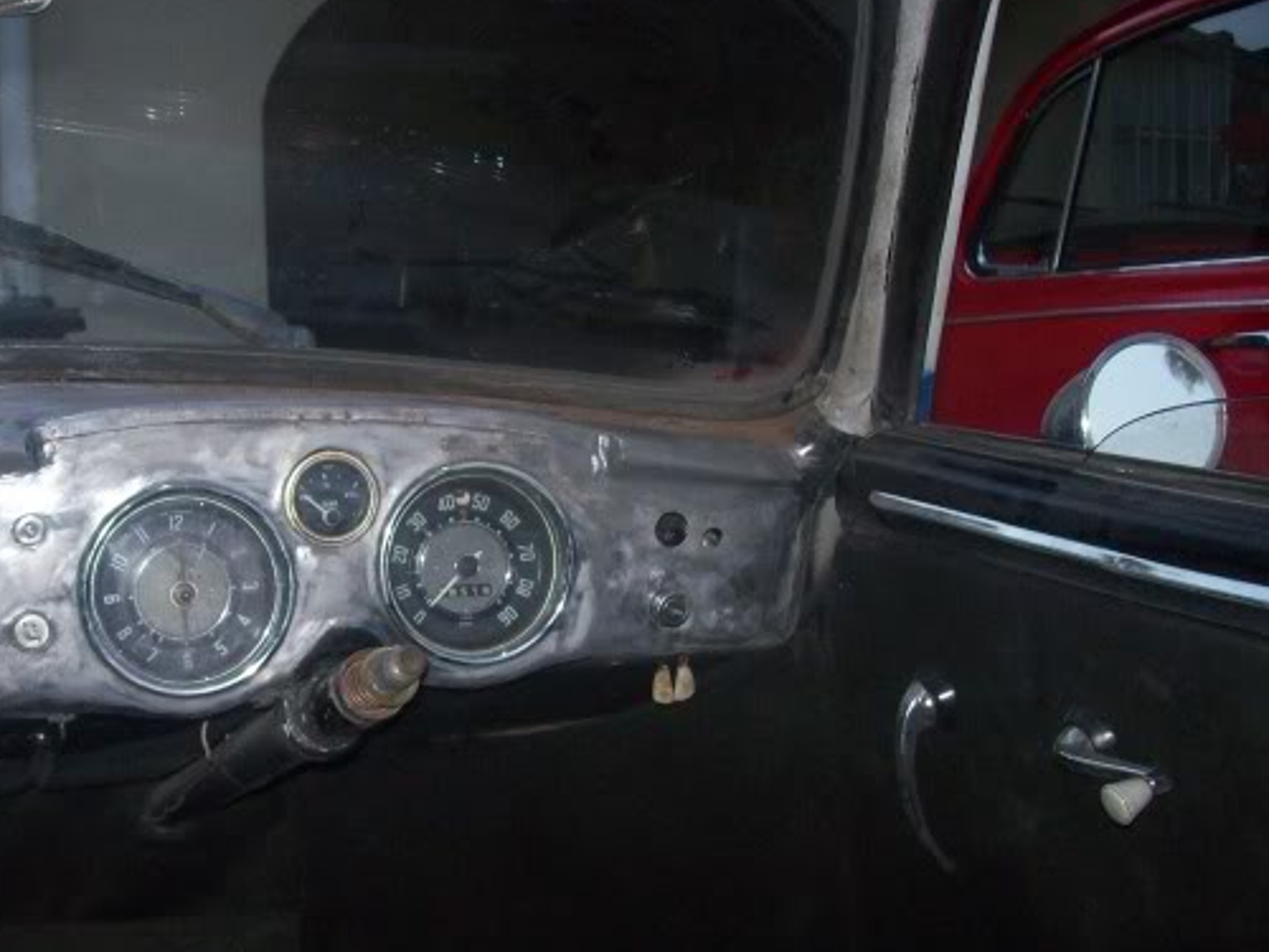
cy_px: 529
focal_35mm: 46
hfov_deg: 40.9
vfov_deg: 31.5
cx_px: 468
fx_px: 1686
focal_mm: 6
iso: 200
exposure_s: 1/64
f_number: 2.7
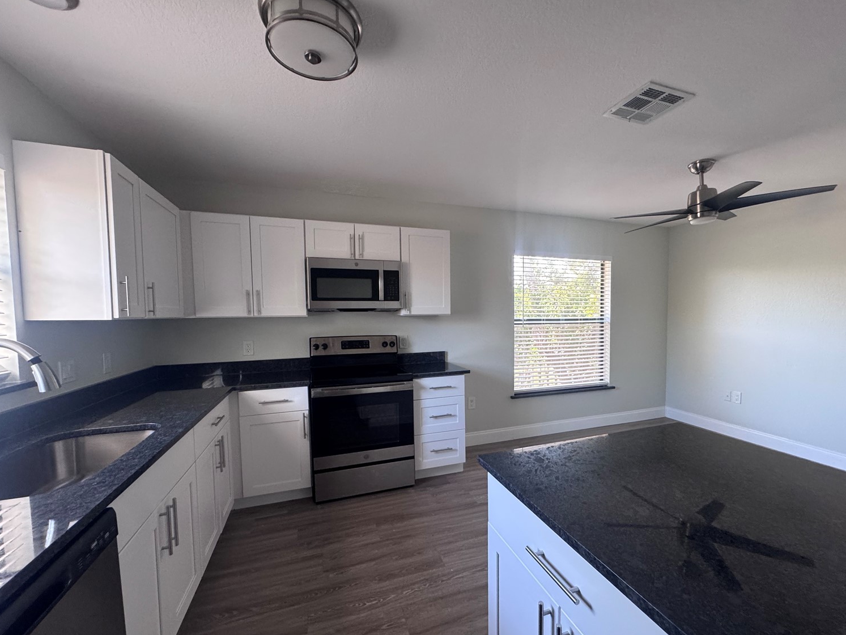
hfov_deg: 98.1
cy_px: 336
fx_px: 367
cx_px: 447
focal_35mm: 15
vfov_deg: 81.7
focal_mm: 2.22
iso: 250
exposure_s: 1/99
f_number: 2.2
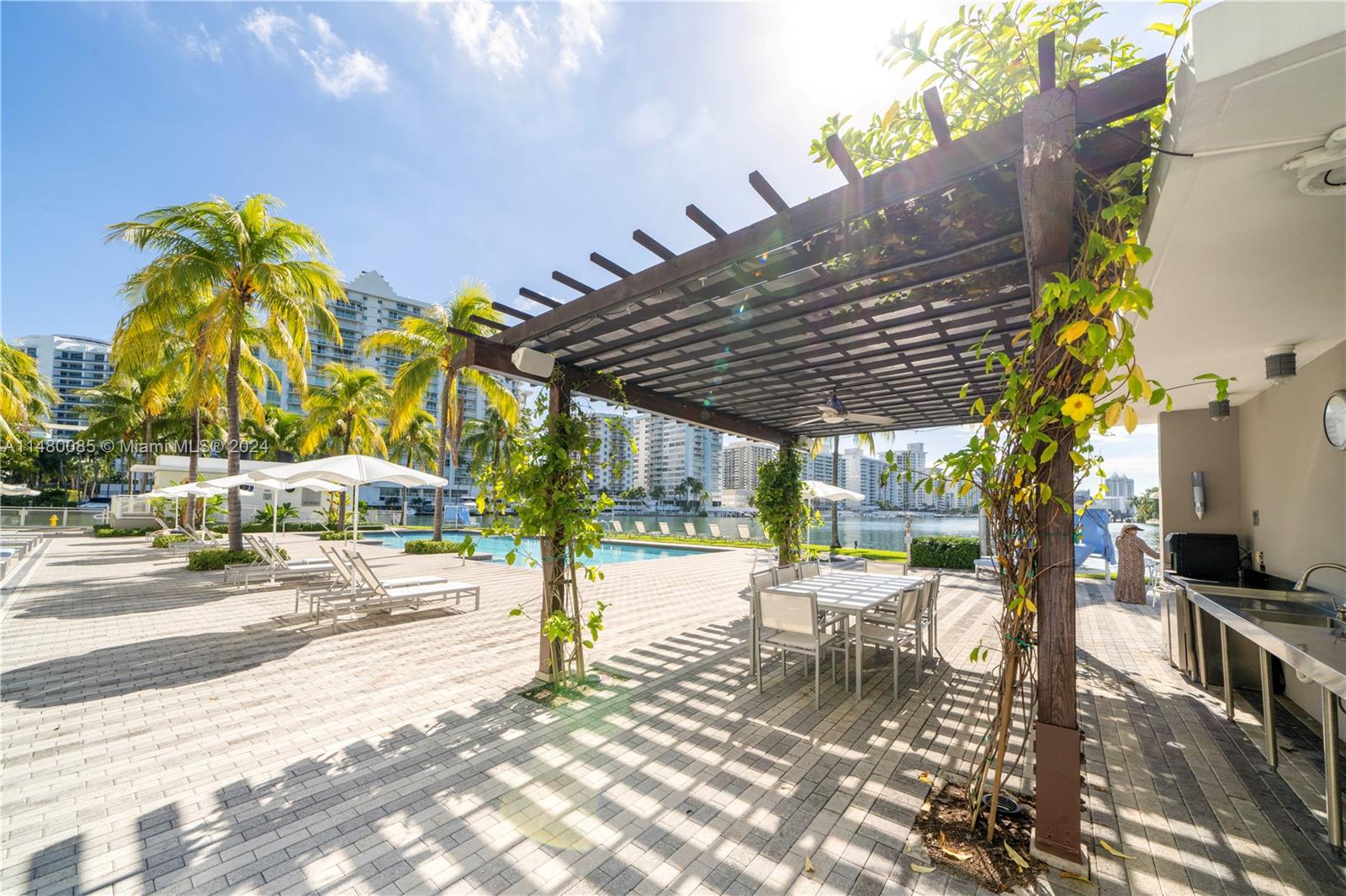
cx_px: 673
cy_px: 448
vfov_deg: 90.0
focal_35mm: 12
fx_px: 449
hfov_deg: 112.6
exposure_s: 1/160
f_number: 11
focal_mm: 12
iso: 125
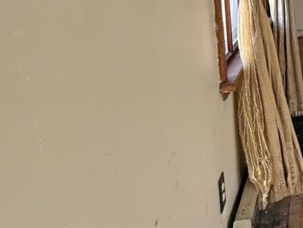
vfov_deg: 26.4
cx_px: 522
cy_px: -20
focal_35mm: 51
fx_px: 447
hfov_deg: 23.3
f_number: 2.2
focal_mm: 2.22
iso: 160
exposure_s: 1/99
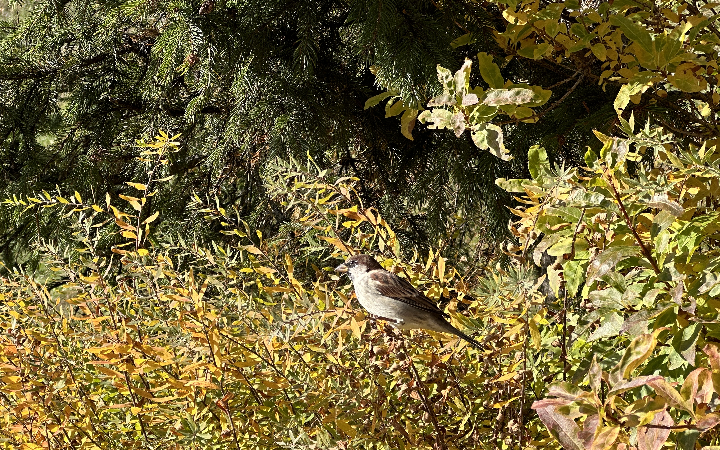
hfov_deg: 20.2
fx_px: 2021
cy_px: 294
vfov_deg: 12.7
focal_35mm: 103
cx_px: 286
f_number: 2.8
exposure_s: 1/288
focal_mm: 9
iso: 32
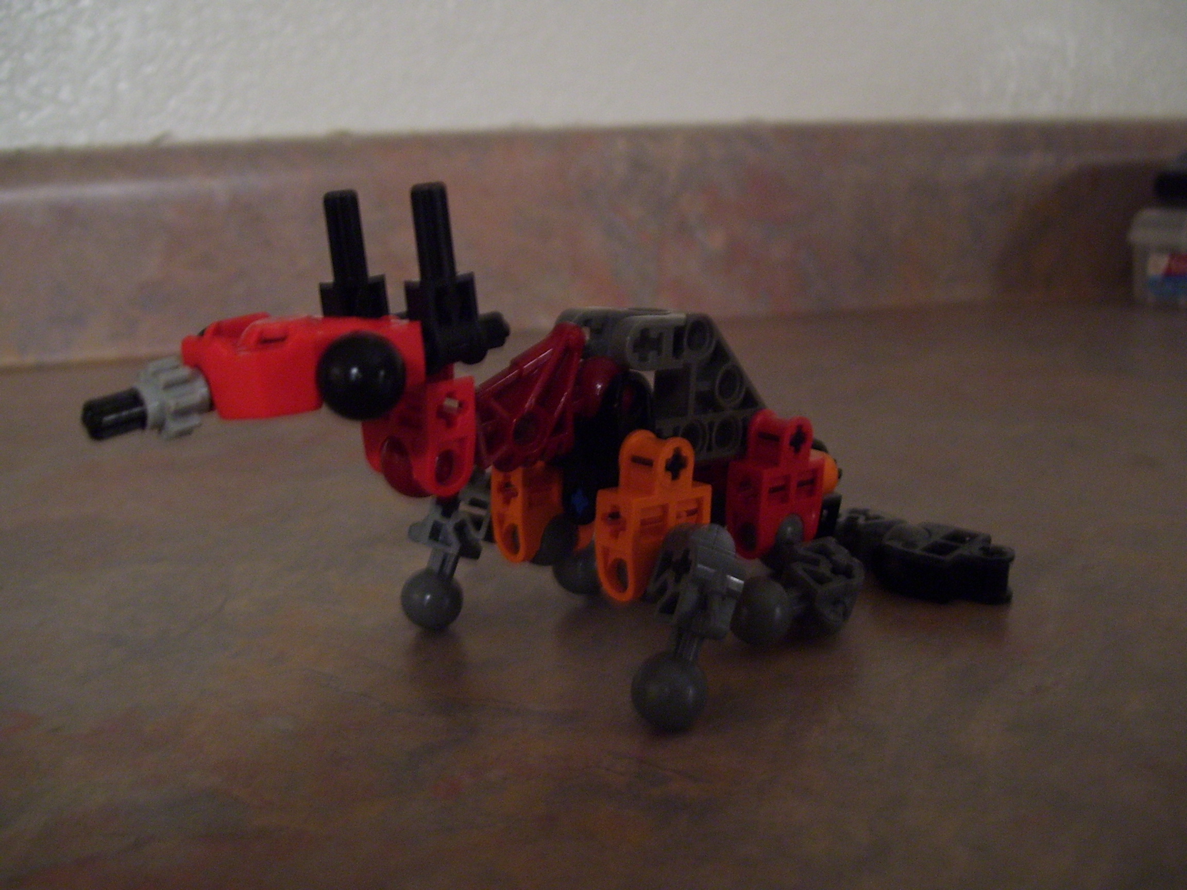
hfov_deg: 51.4
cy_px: 445
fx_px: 1234
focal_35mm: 36
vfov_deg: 39.7
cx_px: 594
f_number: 2.7
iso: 160
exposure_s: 1/8
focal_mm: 6
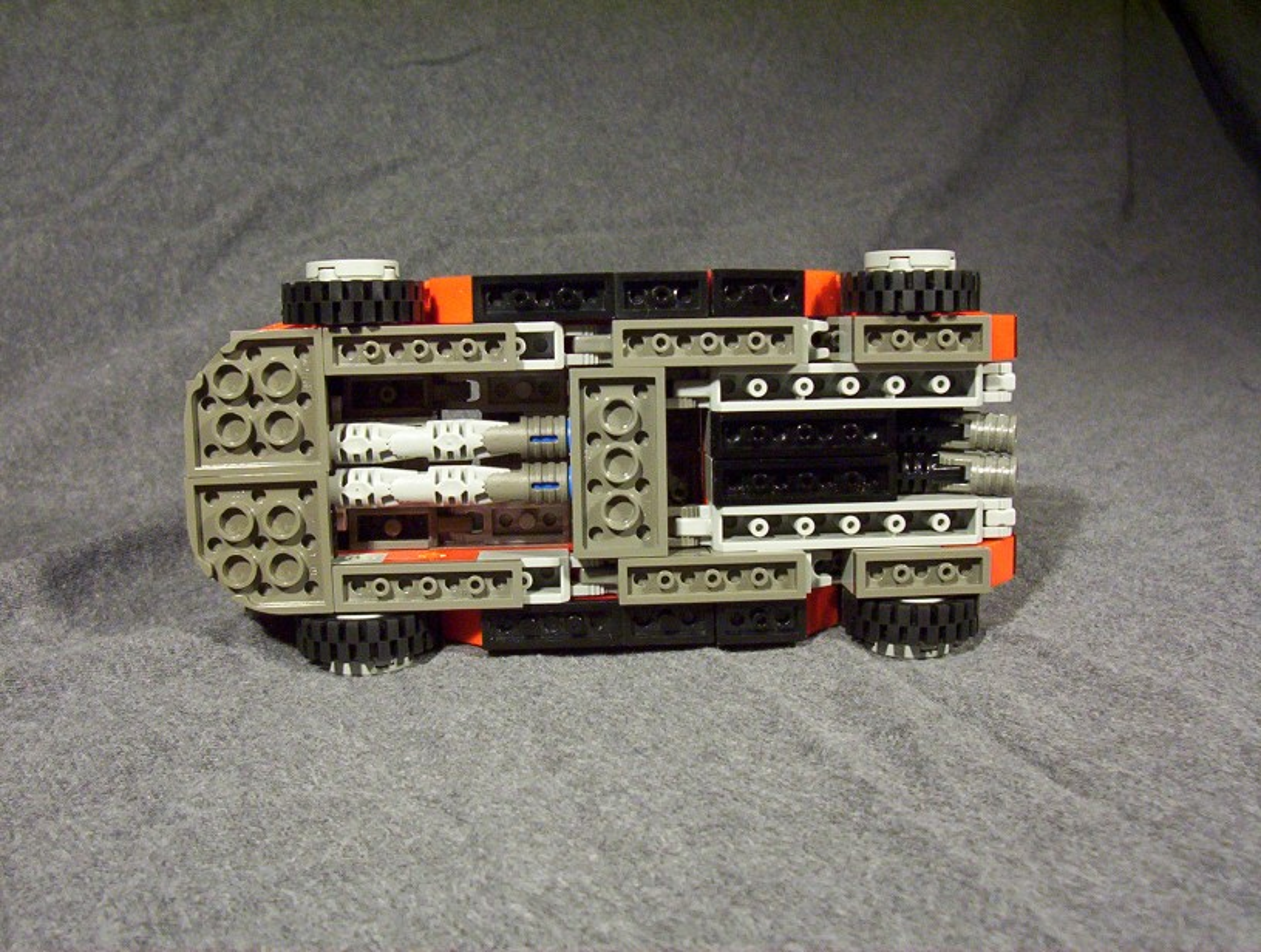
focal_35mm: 43
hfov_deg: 43.8
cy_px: 476
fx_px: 1570
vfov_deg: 33.7
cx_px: 630
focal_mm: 5.77
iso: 200
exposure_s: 1/18.3
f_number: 2.73
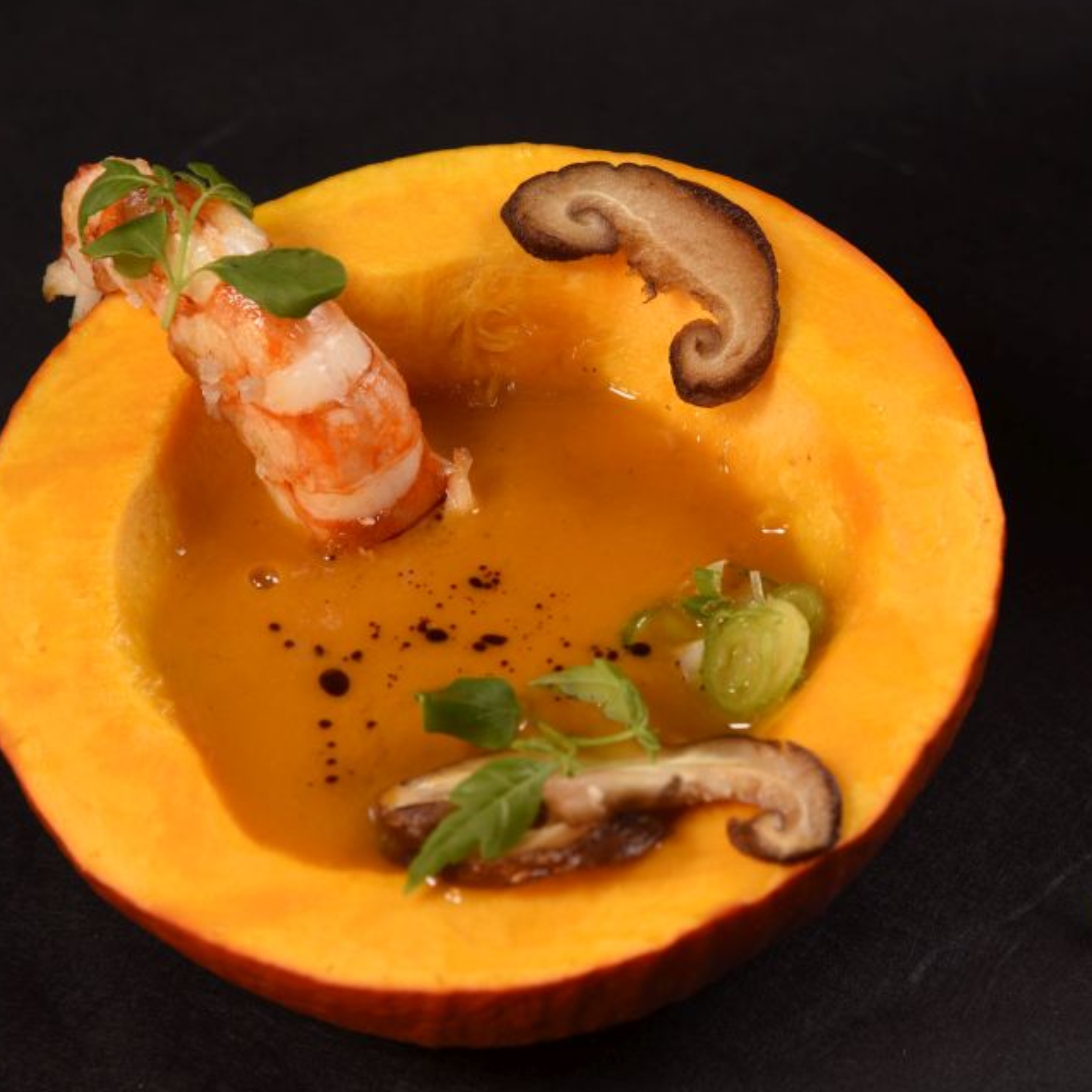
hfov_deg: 10.6
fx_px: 5853
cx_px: 778
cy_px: 538
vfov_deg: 10.7
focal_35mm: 164
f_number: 11
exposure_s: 1/60
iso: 100
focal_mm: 120
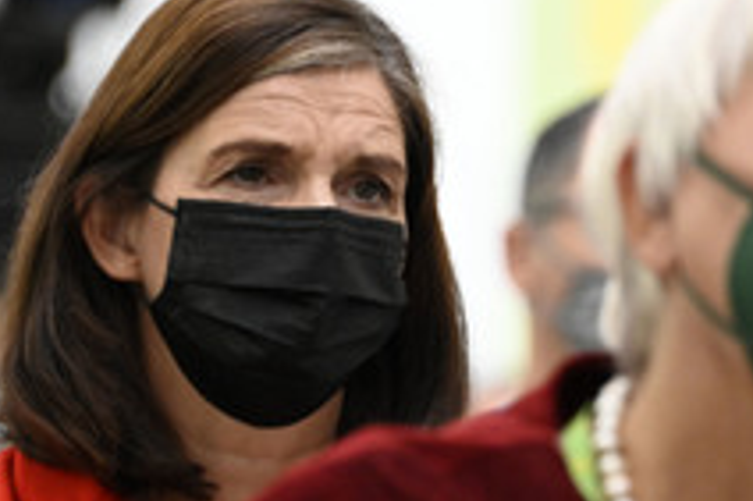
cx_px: 495
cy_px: 338
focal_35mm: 637
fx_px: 13313
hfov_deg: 3.2
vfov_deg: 2.2
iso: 4000
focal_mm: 300
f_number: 5.6
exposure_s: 1/160
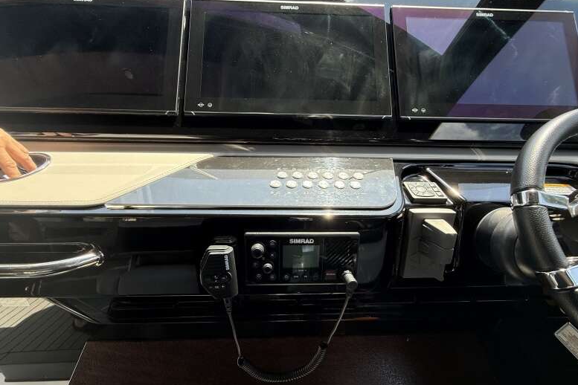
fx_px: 241
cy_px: 195
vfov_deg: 77.3
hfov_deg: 100.4
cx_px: 286
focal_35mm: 15
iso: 64
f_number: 2.2
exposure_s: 1/349
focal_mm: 2.22
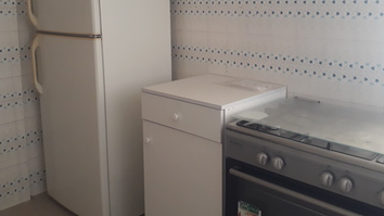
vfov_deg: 30.9
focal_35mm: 38
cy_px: 66
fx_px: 387
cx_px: 184
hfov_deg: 52.8
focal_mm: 3.6
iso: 160
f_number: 1.9
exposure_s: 1/33
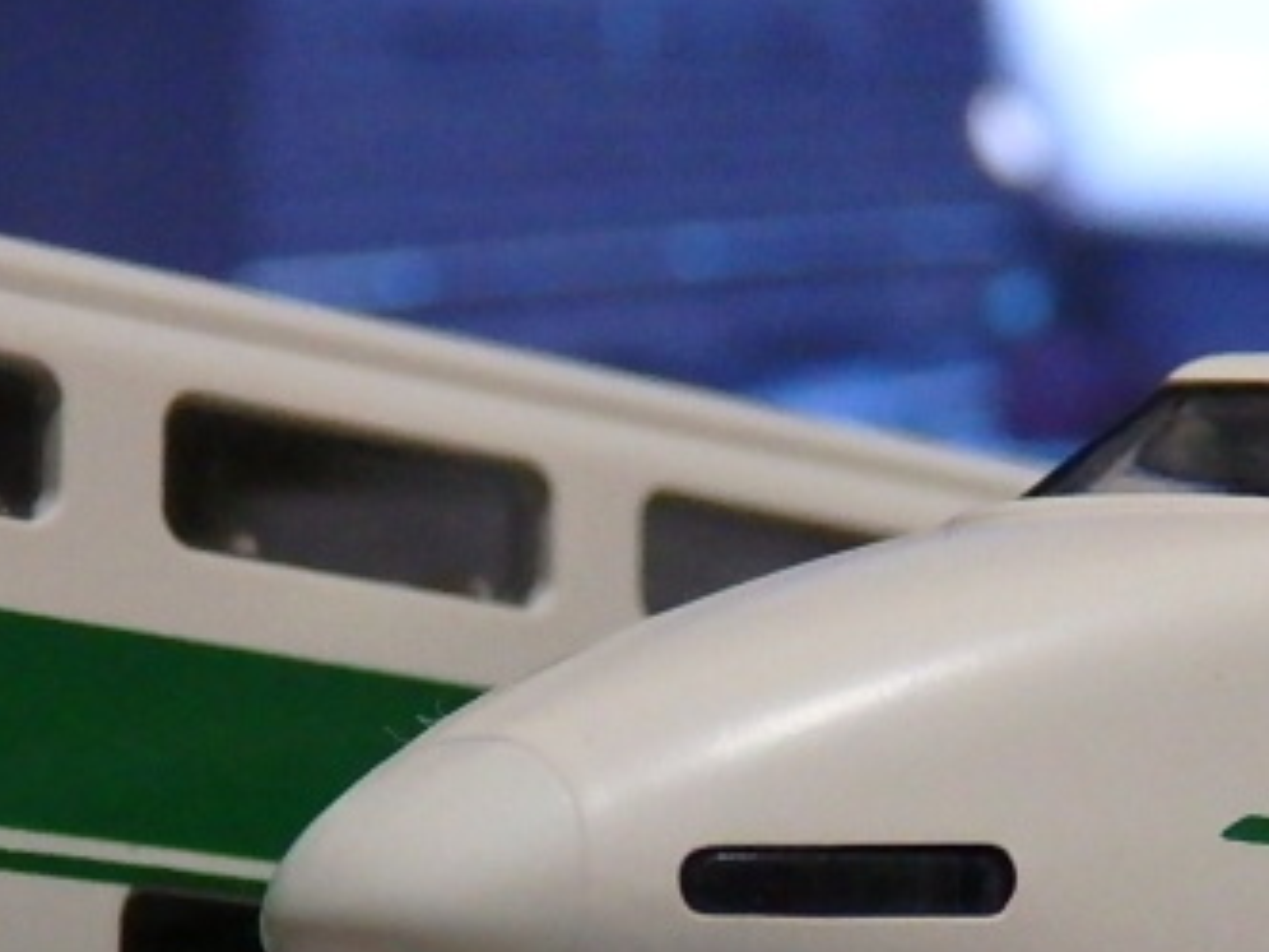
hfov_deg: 15.1
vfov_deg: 11.3
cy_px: 879
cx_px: 849
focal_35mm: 130
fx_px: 4766
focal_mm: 8
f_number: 3.8
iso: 800
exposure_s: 1/25
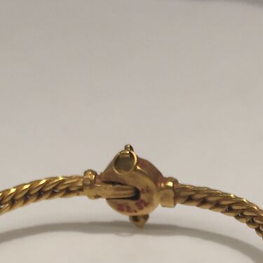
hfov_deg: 19.9
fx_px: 705
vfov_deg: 20.0
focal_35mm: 82
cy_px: 305
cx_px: 309
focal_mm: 4.15
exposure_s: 1/120
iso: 50
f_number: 2.2
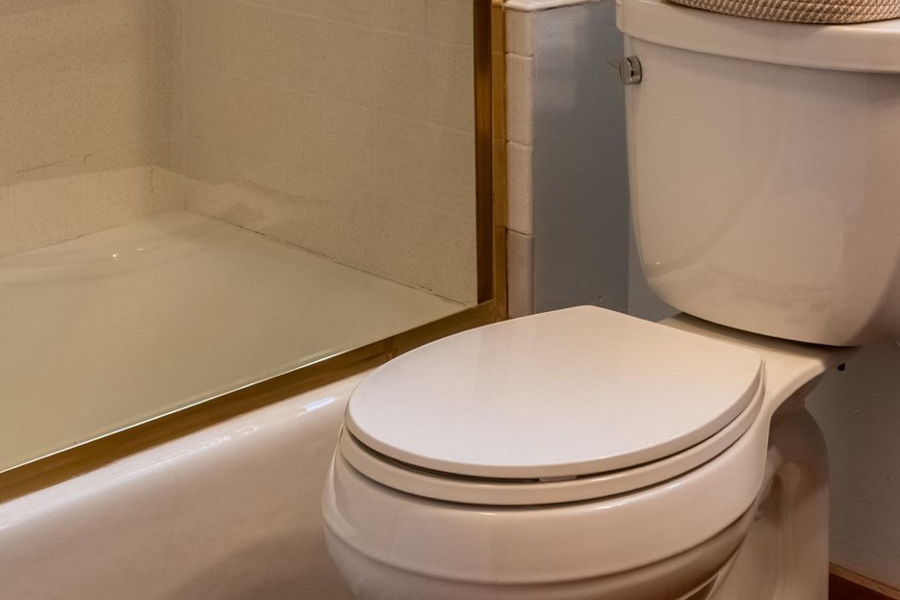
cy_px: -191
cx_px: 736
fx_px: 1766
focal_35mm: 71
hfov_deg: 27.9
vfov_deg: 18.0
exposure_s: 1/200
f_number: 13
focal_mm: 21.5
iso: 640
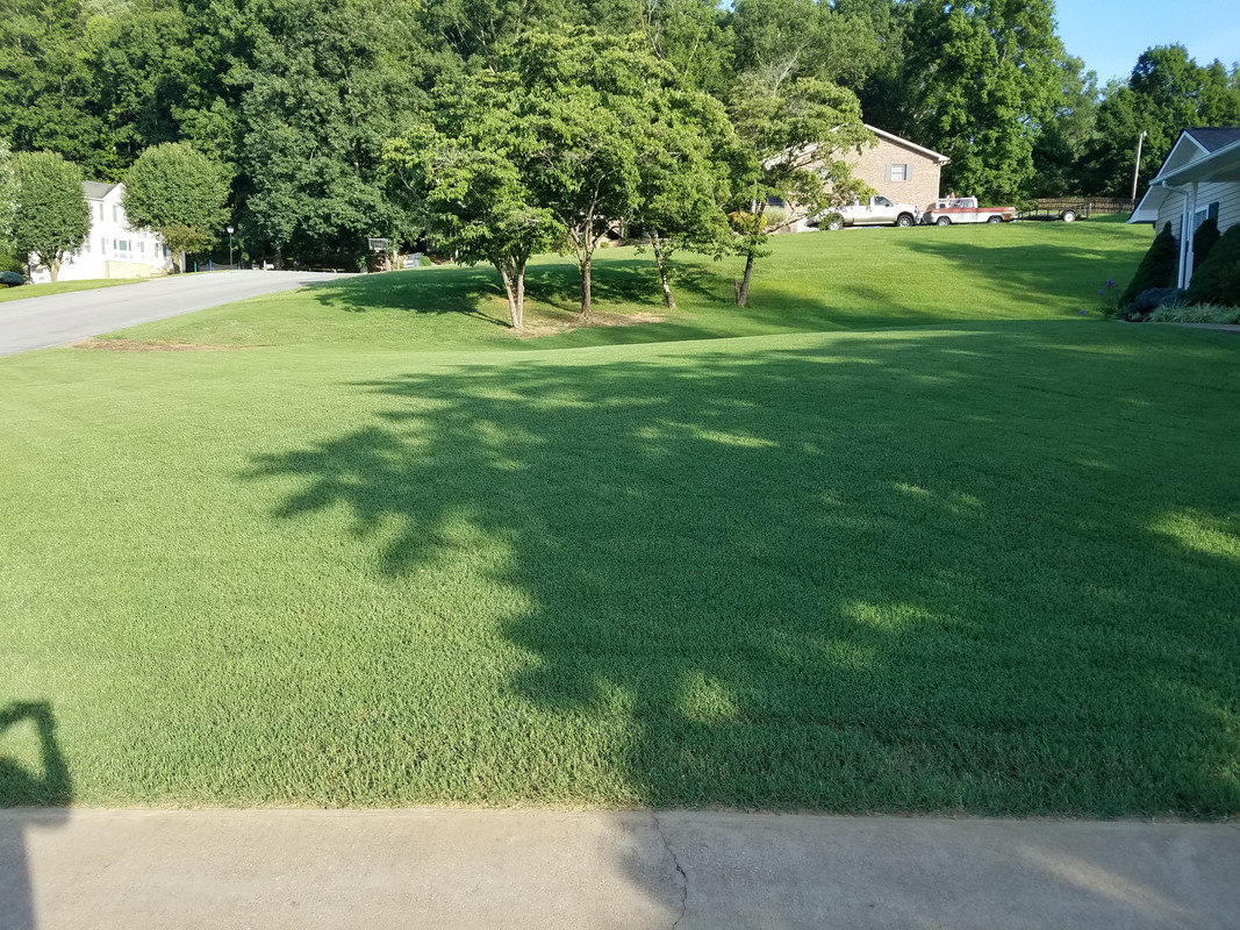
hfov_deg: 67.3
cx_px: 620
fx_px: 931
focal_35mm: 26
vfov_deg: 53.1
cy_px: 465
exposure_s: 1/658
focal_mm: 4.2
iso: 50
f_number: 1.7
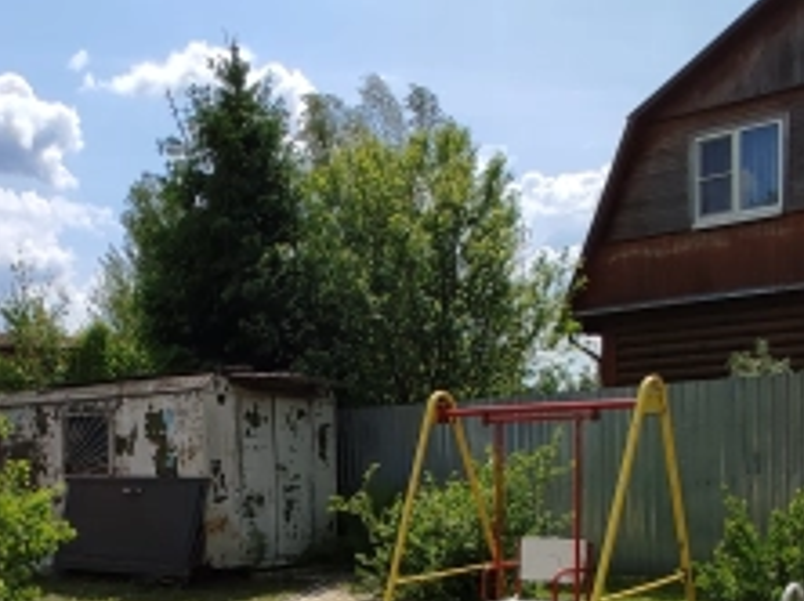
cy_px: 554
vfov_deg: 30.5
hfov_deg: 41.6
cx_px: 273
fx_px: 1044
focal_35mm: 45
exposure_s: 1/2182
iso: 50
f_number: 2.2
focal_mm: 1.65
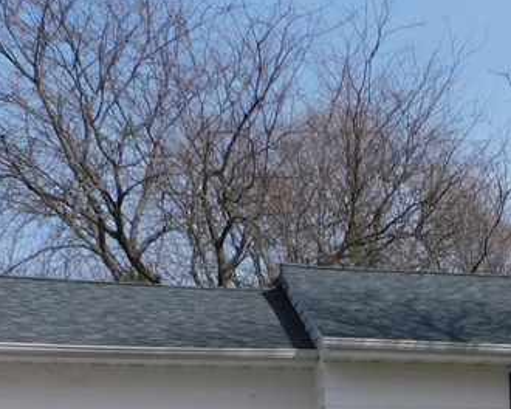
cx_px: 739
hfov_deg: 18.8
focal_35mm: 91
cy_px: 710
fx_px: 1376
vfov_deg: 14.9
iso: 125
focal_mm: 4.3
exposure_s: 1/1250
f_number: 4.2
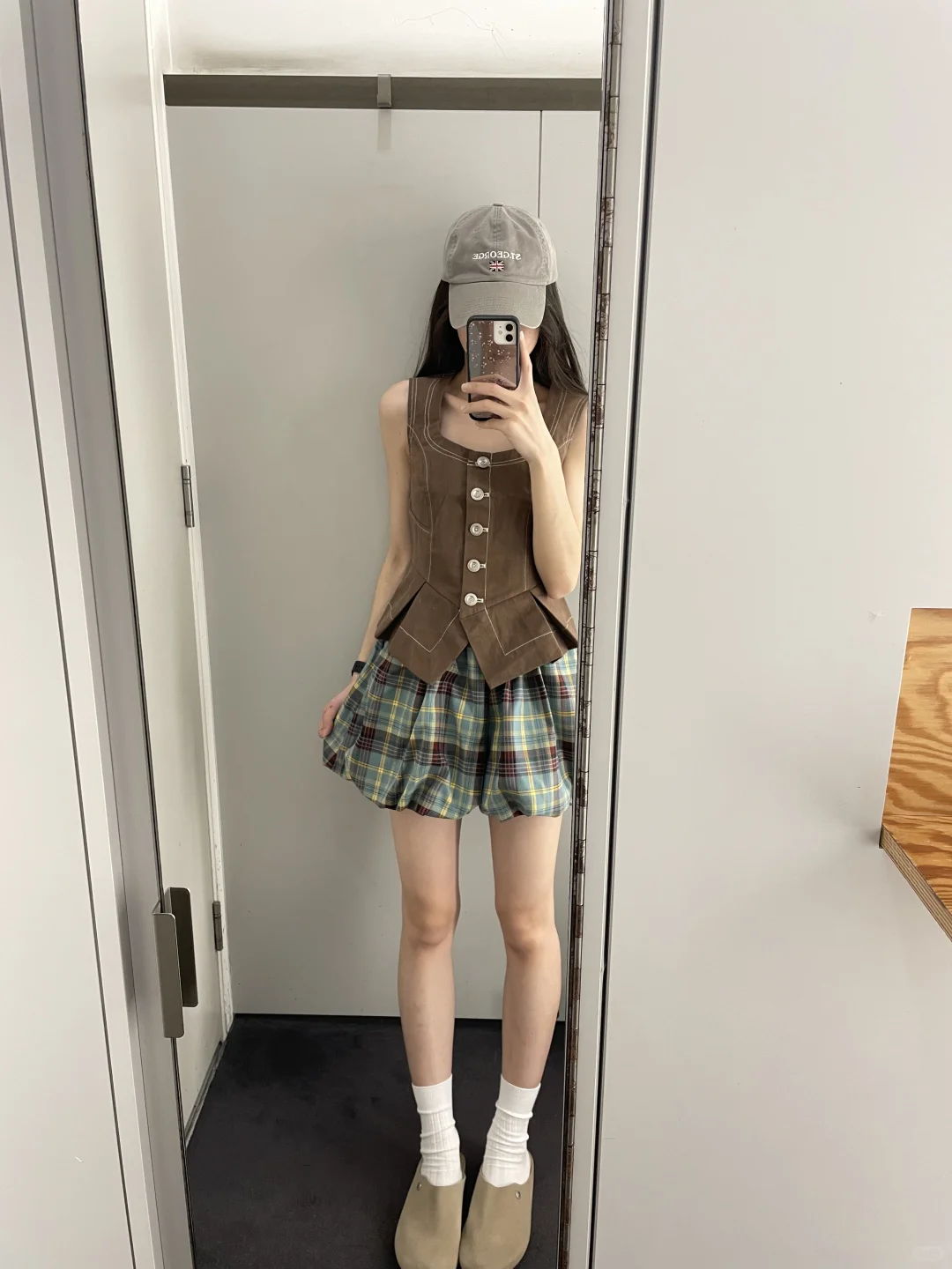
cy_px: 634
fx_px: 953
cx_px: 476
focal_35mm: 26
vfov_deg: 67.3
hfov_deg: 53.1
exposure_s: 1/50
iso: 100
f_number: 1.6
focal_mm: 4.2
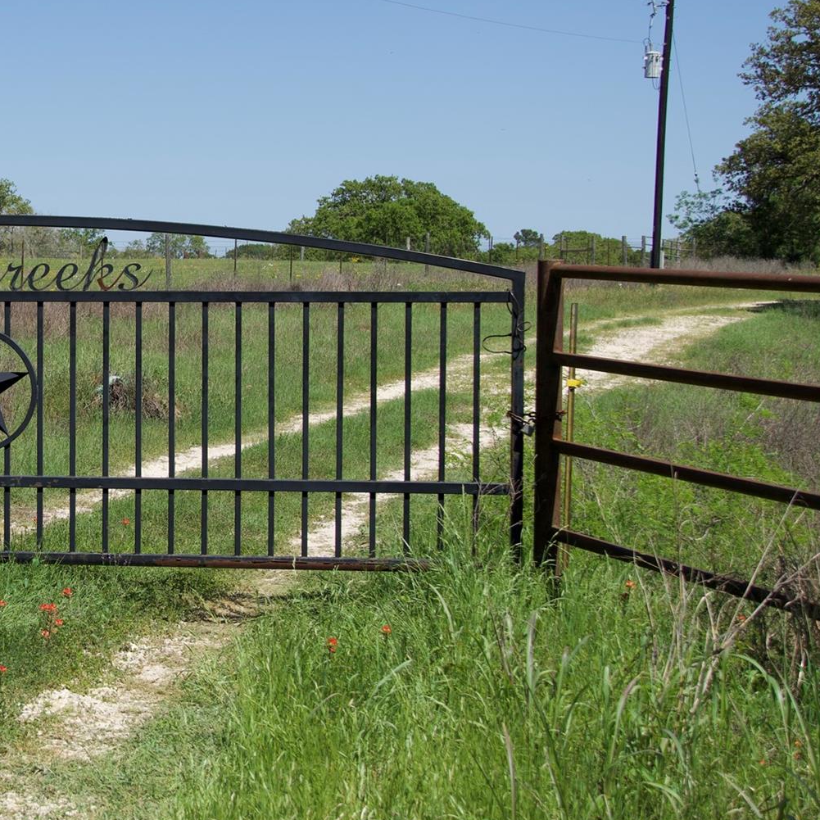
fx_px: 1956
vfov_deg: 23.7
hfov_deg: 22.7
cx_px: -2
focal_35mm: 73
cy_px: 353
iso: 100
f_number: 5
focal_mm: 28
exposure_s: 1/800
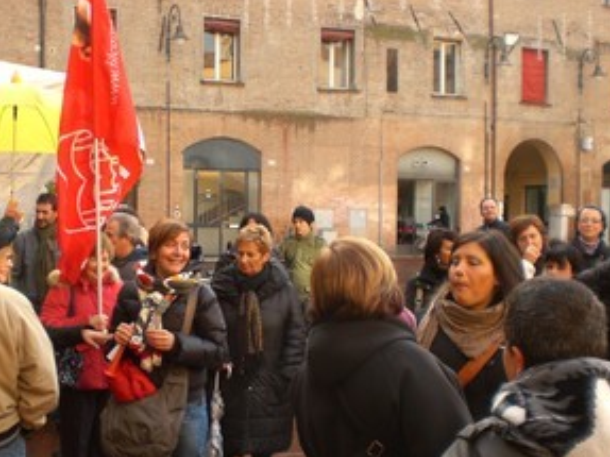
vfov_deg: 27.4
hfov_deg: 35.9
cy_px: 283
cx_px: 213
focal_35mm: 53
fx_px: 934
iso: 100
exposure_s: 1/250
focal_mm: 6.3
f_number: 3.1
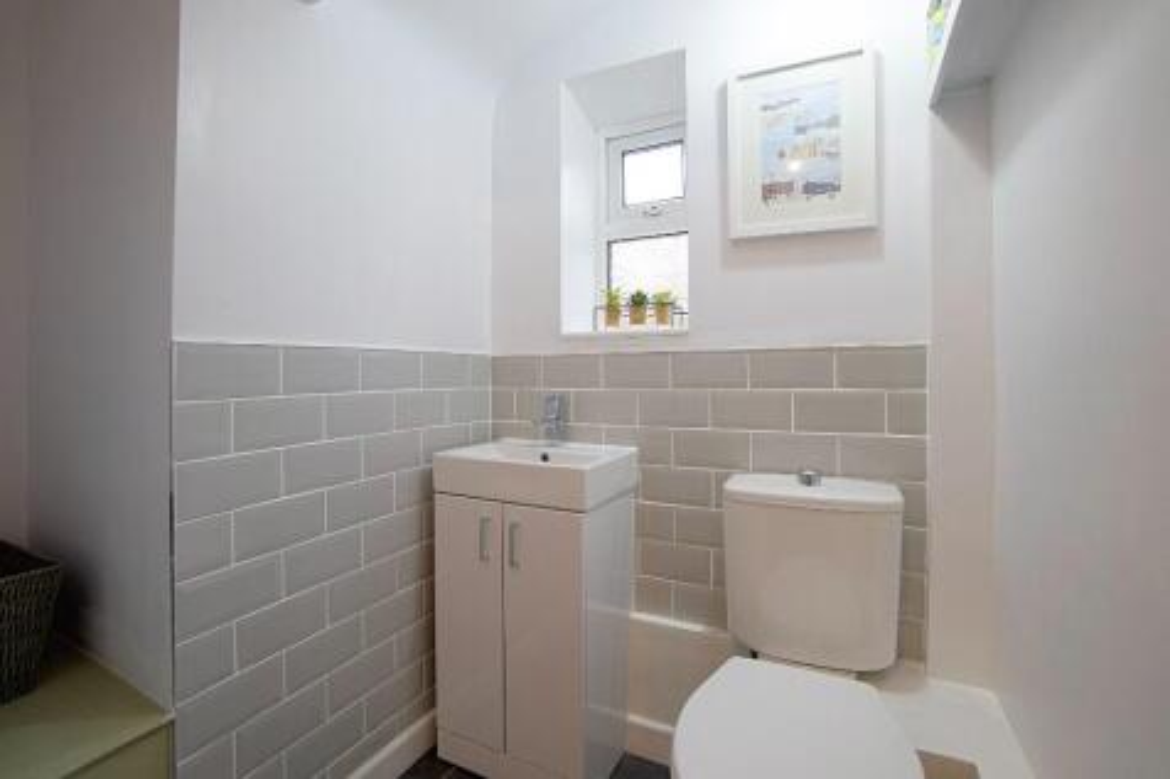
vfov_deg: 77.3
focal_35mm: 15
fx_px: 487
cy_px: 390
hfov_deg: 100.4
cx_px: 585
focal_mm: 10
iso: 200
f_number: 4
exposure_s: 1/60
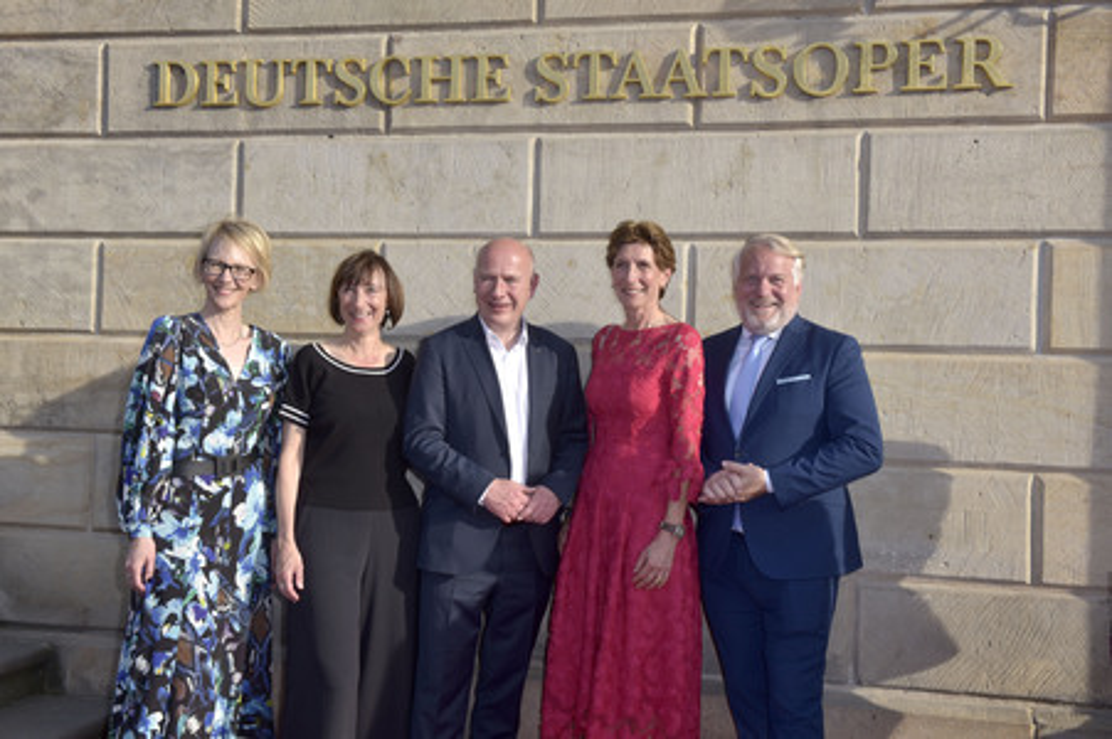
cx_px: 556
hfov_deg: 46.4
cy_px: 370
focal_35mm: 42
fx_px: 1296
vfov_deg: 31.8
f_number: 9
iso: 160
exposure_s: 1/250
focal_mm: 42
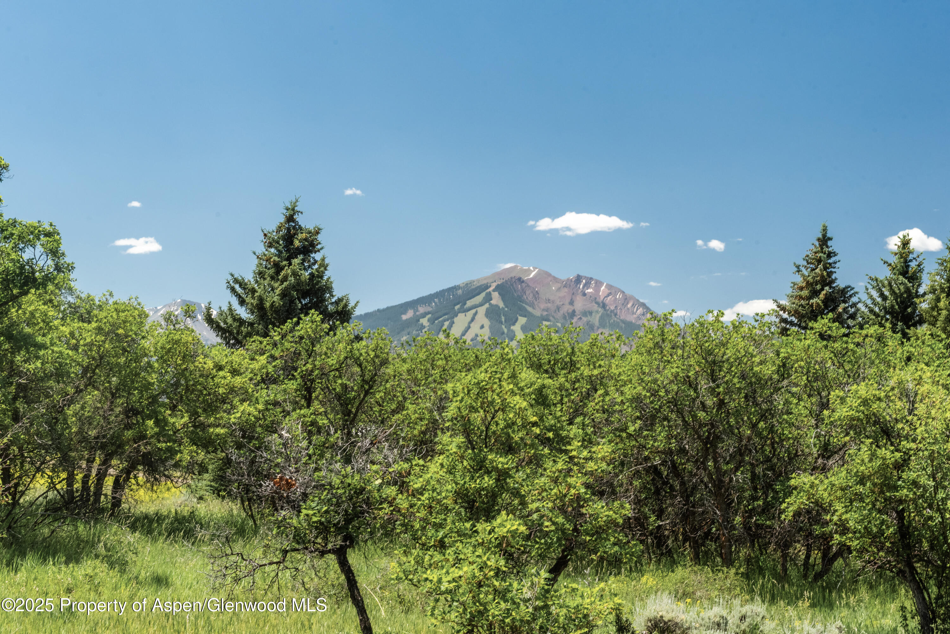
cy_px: 317
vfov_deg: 19.5
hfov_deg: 28.8
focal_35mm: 70
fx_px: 1848
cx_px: 475
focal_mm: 70
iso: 1250
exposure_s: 1/400
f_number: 16
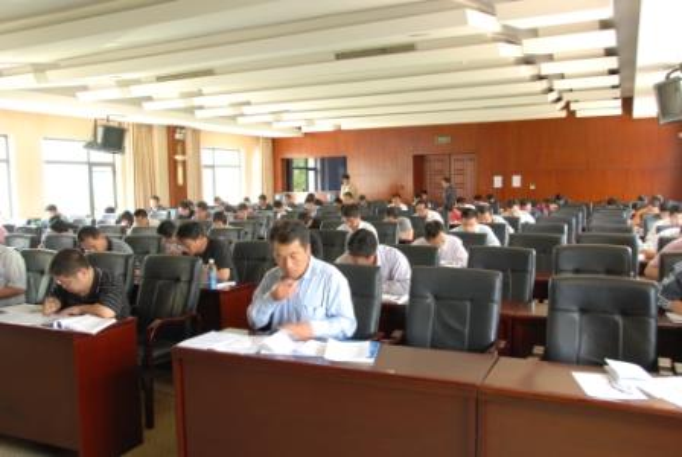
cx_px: 341
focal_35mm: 30
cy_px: 228
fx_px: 569
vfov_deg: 43.7
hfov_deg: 61.9
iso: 200
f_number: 5
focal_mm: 20
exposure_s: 1/8
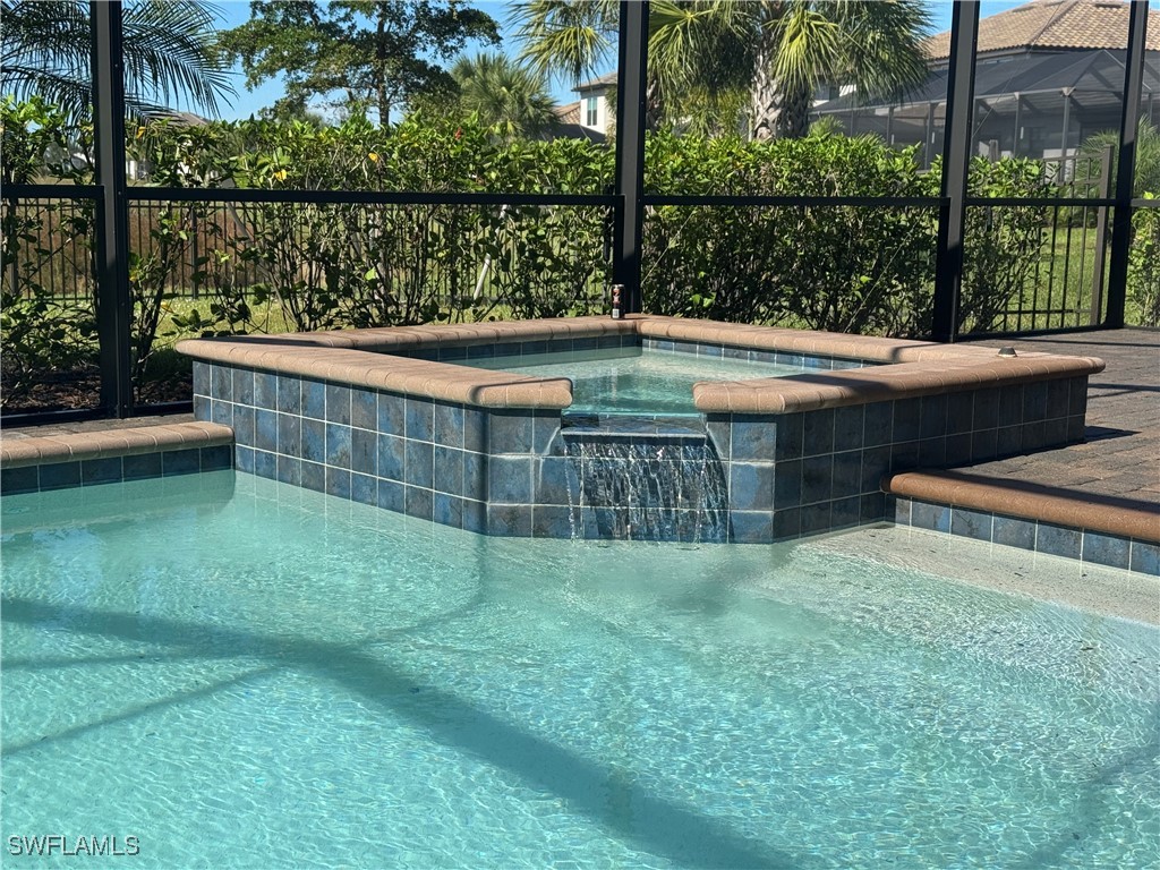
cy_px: 435
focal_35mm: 48
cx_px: 580
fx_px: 1609
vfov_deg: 30.3
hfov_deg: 39.7
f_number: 1.78
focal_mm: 6.76
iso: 64
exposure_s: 1/2513
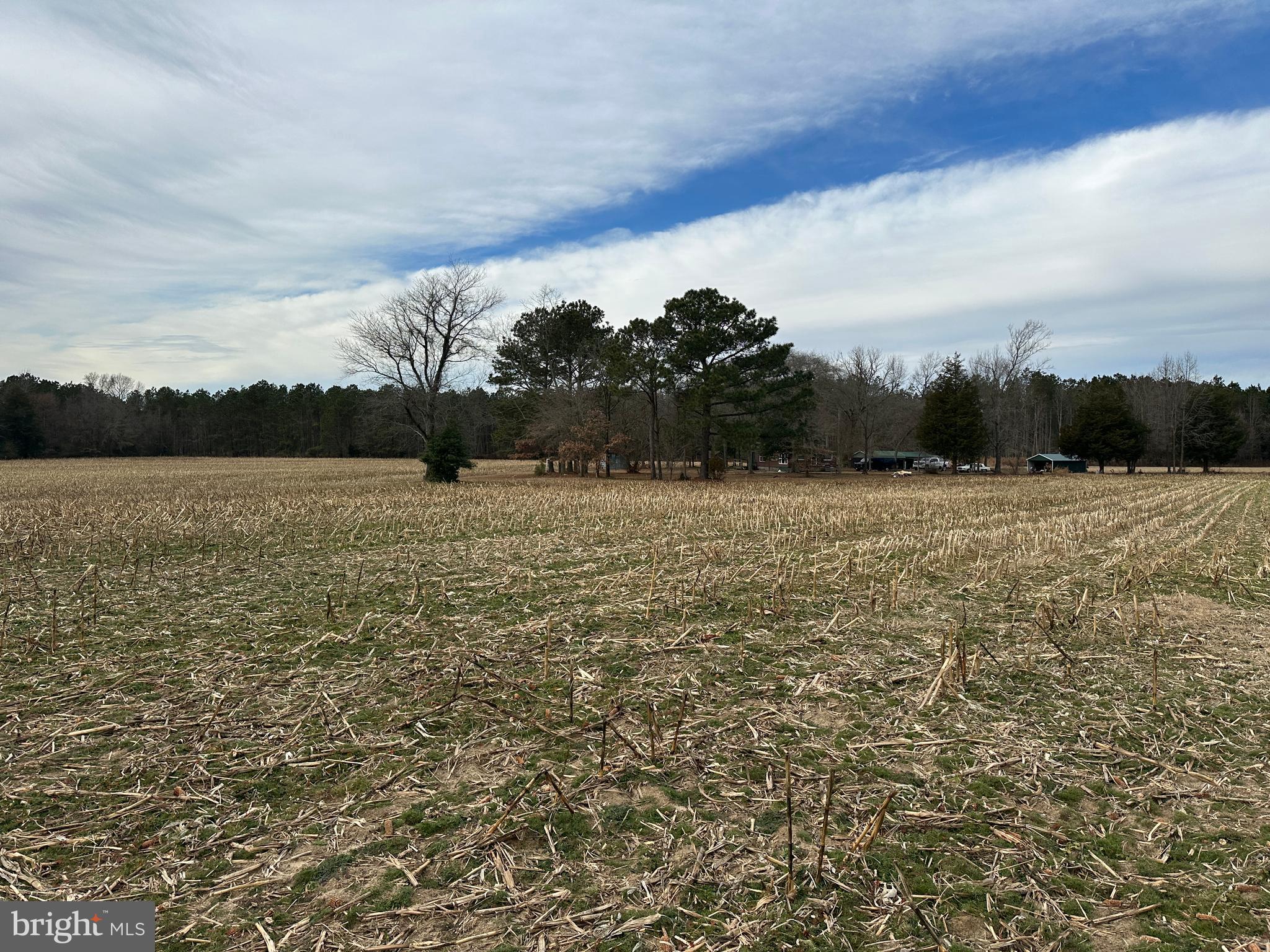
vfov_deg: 56.8
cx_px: 635
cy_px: 476
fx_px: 881
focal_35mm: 24
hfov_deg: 71.6
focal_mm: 6.86
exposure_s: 1/4348
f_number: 1.78
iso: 80
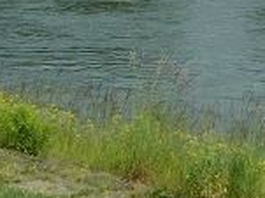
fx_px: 841
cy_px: 47
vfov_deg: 13.4
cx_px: 467
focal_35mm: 110
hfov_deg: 15.5
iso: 64
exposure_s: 1/640
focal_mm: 4.6
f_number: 5.6
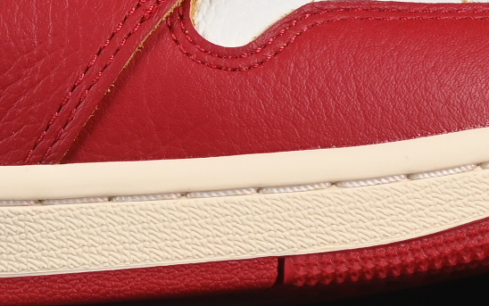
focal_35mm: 388
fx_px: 5173
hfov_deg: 5.4
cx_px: -173
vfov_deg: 3.4
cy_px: -198
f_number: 8
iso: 160
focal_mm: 50
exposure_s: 1/80
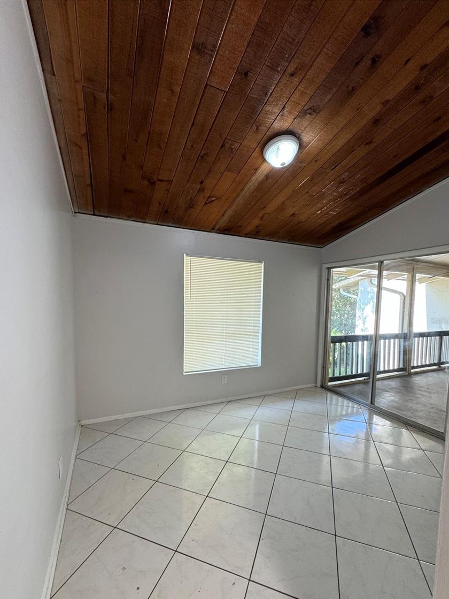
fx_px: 259
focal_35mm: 15
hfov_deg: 81.7
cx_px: 228
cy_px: 320
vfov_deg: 98.0
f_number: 2.2
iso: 160
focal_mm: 2.22
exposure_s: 1/120
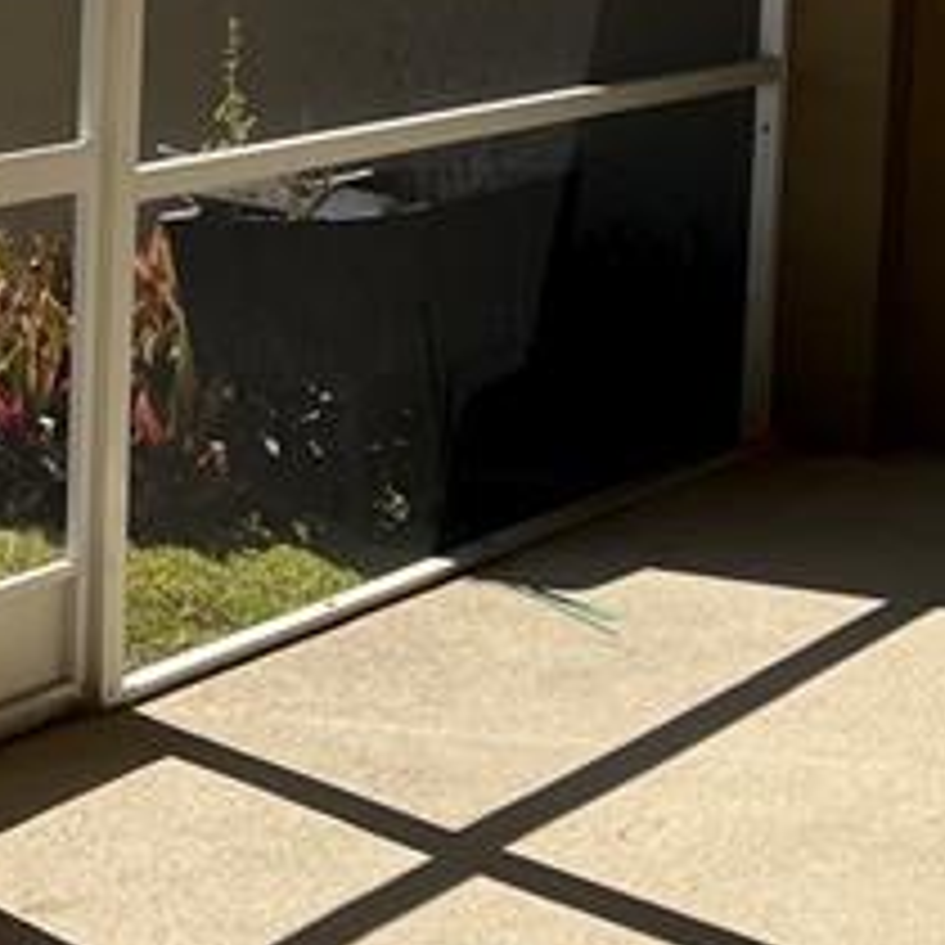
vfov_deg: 15.5
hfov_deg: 14.2
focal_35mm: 112
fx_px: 3459
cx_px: -598
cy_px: 302
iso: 50
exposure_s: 1/3571
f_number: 1.5
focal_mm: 5.7
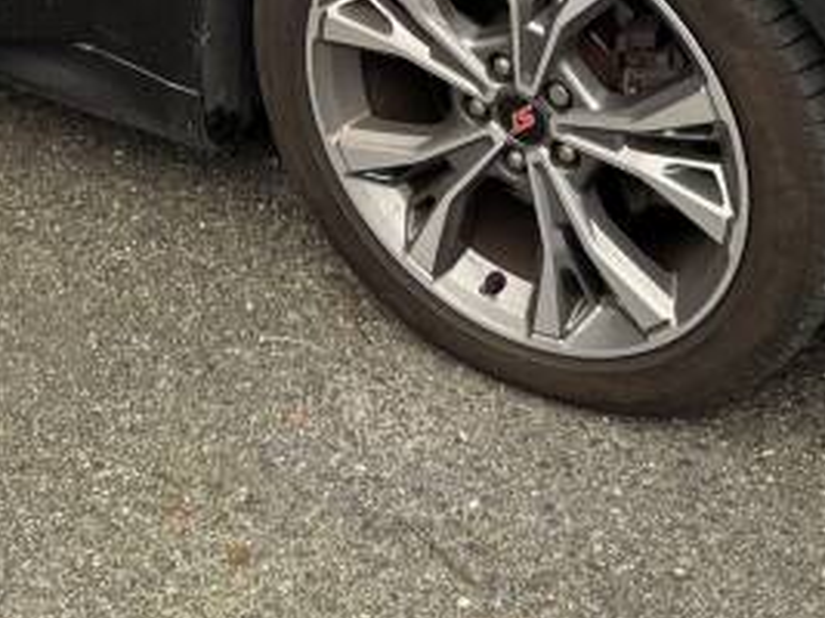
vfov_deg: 14.2
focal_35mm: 92
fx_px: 2192
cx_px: 309
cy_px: -497
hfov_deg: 21.3
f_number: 1.78
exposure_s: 1/185
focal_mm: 6.76
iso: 64
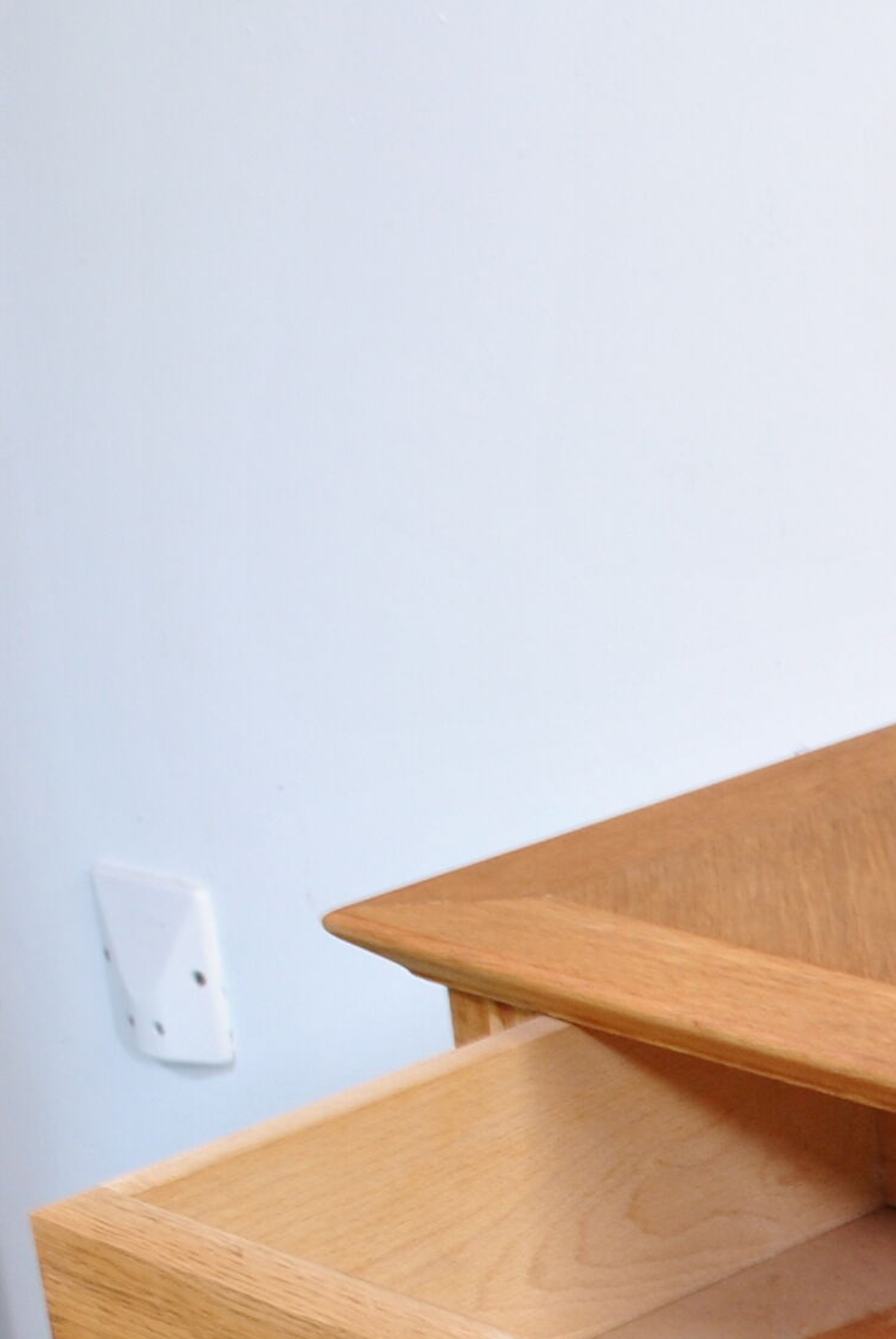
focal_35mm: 115
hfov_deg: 11.3
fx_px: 4280
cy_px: 1655
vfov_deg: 16.9
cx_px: 1461
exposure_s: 1/20
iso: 200
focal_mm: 22
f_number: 7.1
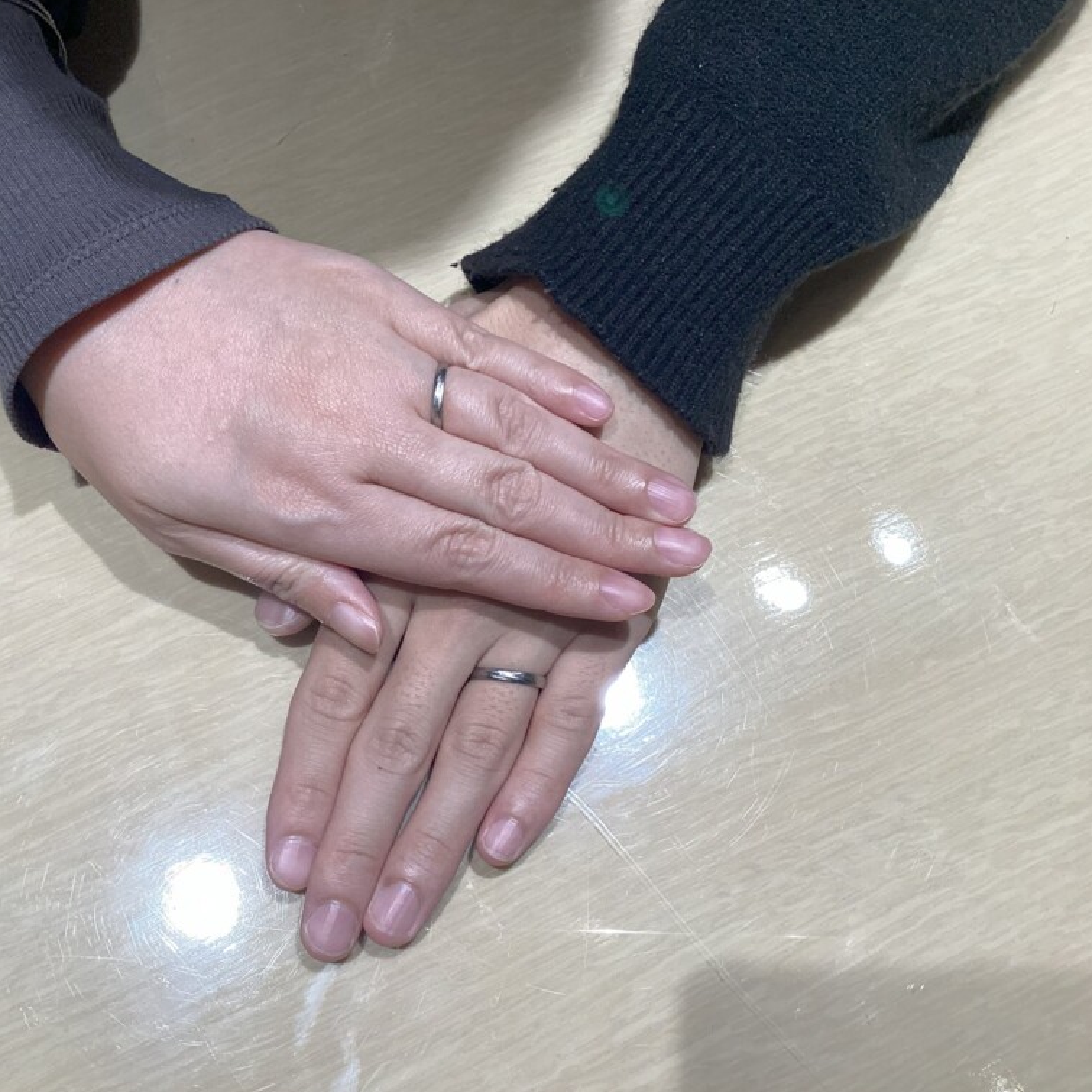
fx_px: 1321
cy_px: 549
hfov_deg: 44.6
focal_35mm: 37
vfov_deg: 44.9
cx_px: 412
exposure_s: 1/120
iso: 64
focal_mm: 3.3
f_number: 2.4
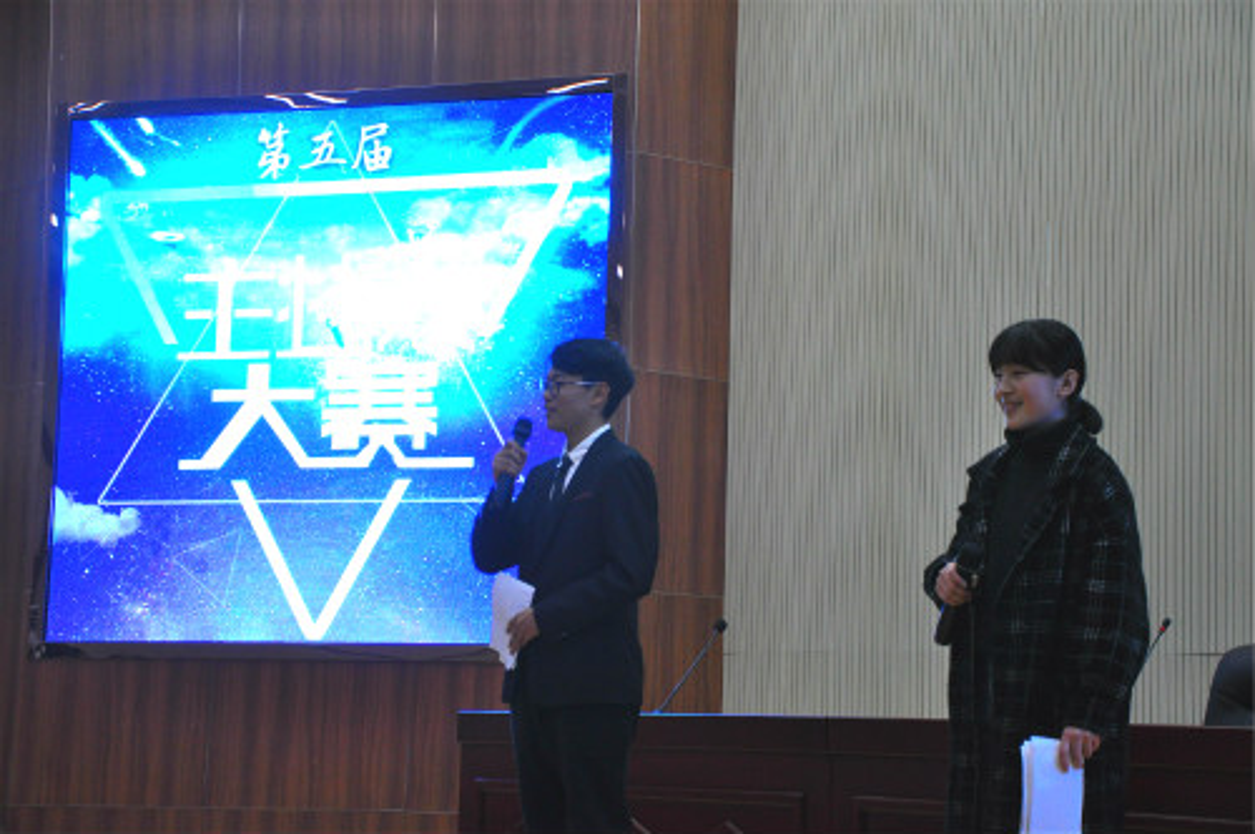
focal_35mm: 78
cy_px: 417
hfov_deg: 26.0
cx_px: 628
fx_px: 2716
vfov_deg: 17.4
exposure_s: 1/40
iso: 800
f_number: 5
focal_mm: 52
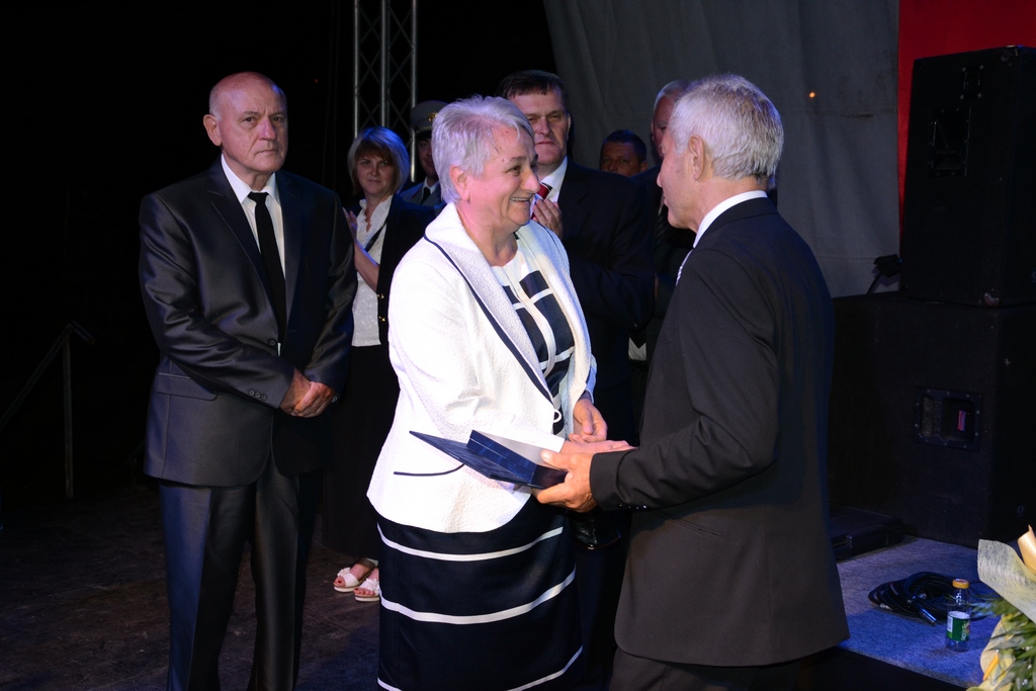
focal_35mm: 48
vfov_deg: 28.1
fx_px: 1381
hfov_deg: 41.1
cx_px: 518
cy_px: 346
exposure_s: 1/200
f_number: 5.6
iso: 800
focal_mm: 32
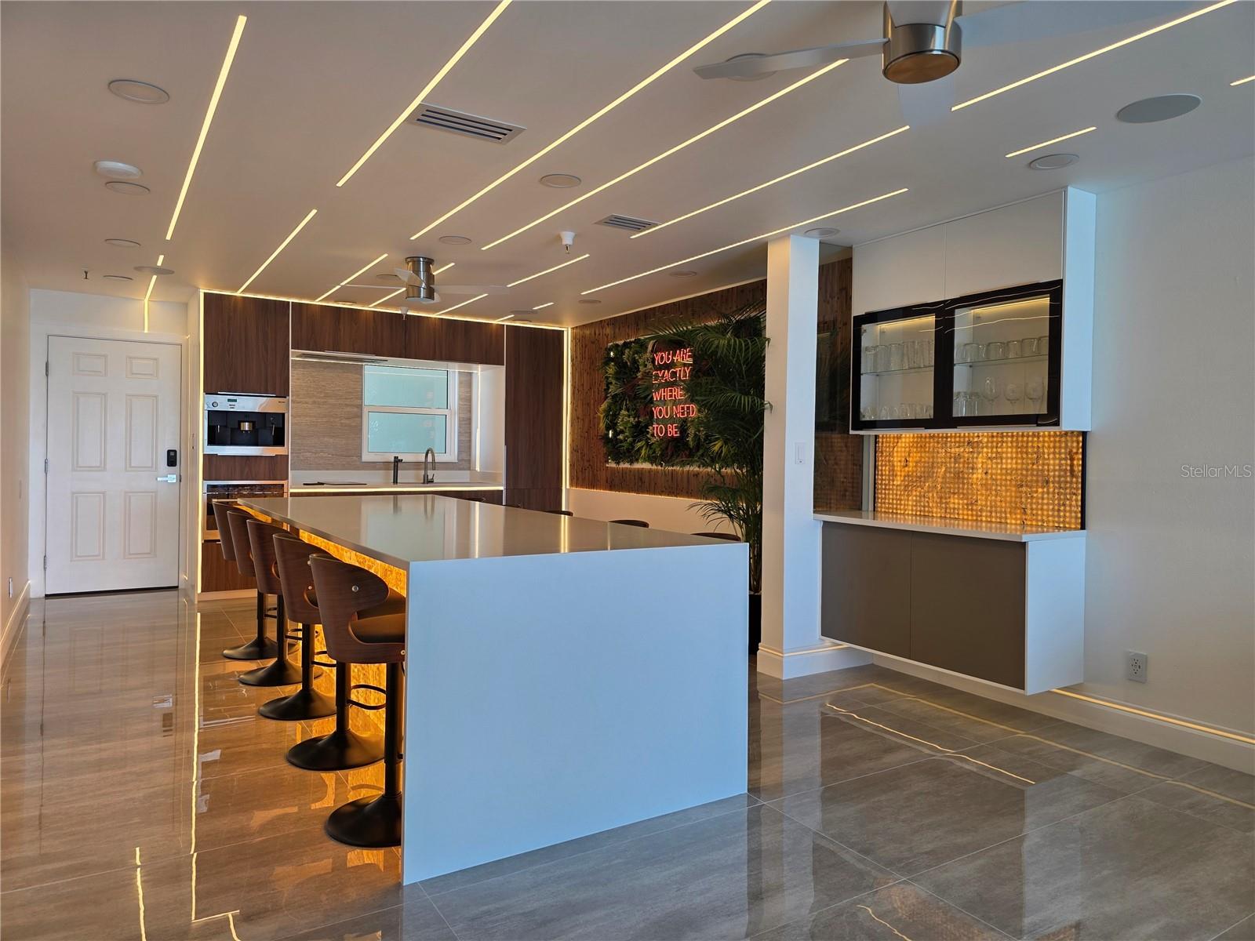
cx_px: 628
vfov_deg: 58.9
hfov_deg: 73.9
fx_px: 834
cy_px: 470
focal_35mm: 23
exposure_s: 1/57.5
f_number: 1.7
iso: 50
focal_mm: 6.3
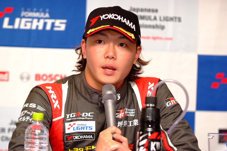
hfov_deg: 10.9
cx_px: 114
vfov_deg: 7.3
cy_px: 76
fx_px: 1185
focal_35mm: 188
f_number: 2.8
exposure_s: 1/250
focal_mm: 125
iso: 400
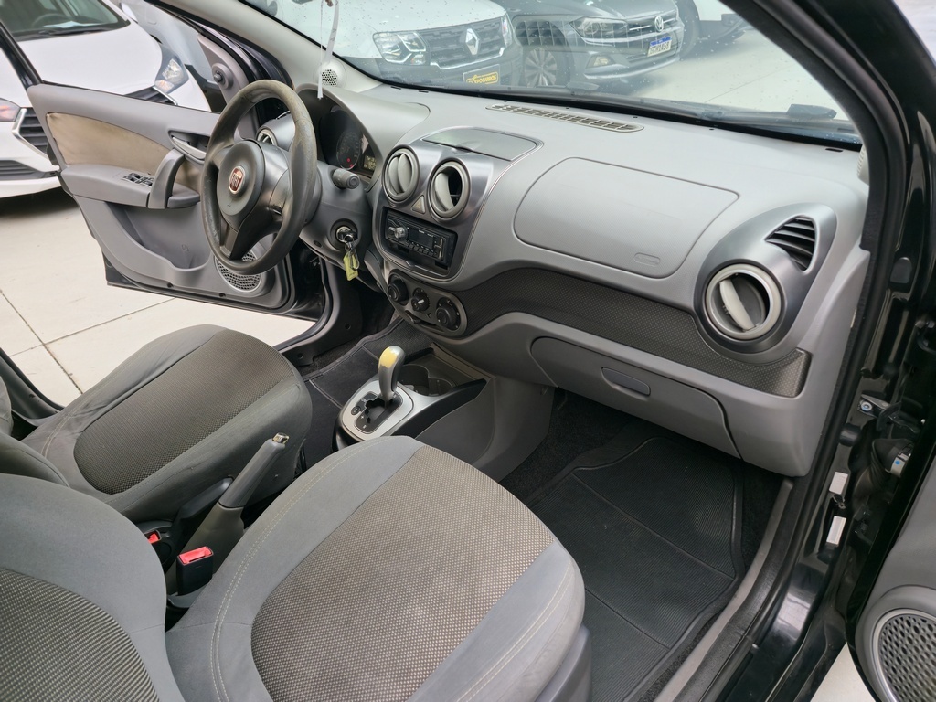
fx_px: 622
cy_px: 351
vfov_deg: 58.9
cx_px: 468
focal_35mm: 23
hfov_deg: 73.9
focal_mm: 6.3
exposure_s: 1/60
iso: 40
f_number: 1.7
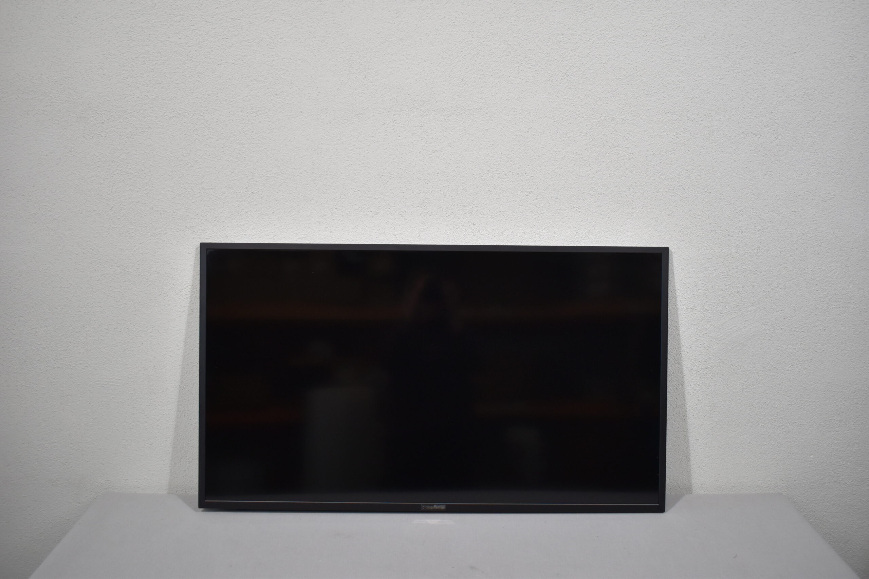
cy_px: 290
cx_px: 434
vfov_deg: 38.4
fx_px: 833
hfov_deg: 55.1
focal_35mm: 34
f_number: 3.8
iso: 640
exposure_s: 1/250
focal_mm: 23
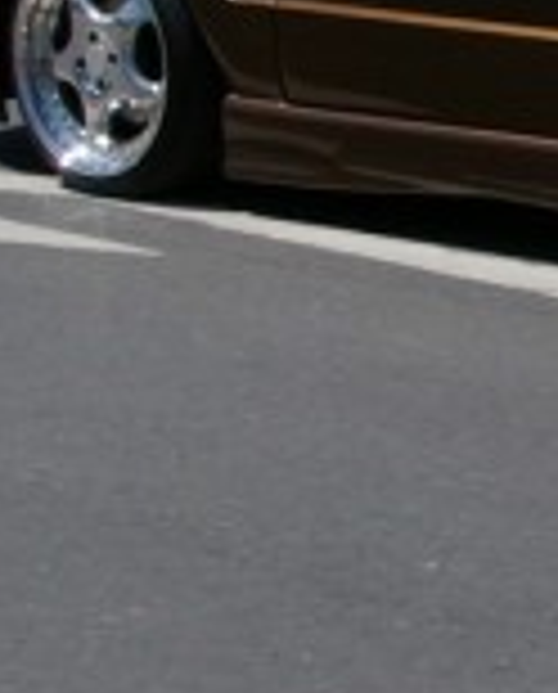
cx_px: 1143
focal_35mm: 175
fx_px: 3598
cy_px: 2
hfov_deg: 8.4
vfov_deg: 10.9
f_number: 11
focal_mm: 24
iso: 200
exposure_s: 1/250
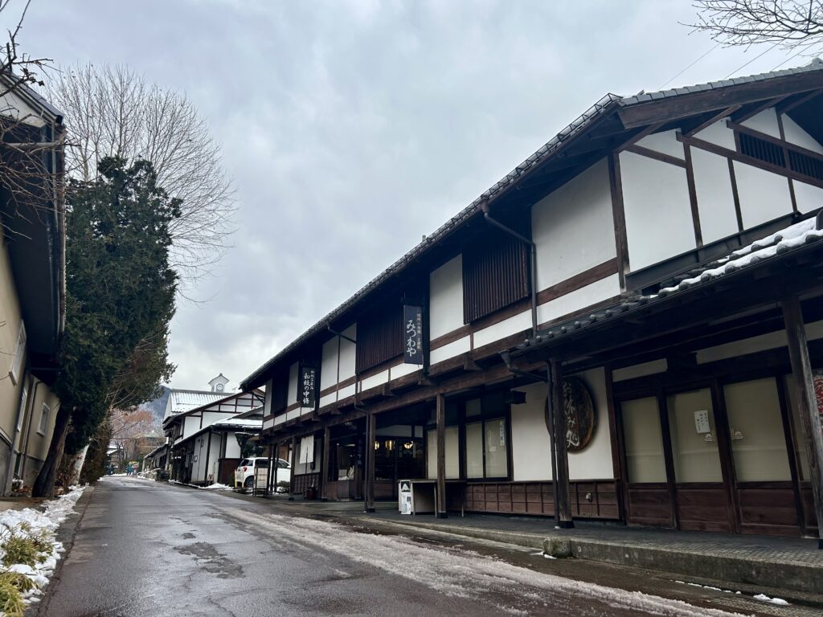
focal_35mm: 26
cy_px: 308
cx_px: 412
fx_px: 618
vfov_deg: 53.1
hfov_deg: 67.3
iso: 50
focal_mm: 5.7
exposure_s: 1/1377
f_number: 1.5
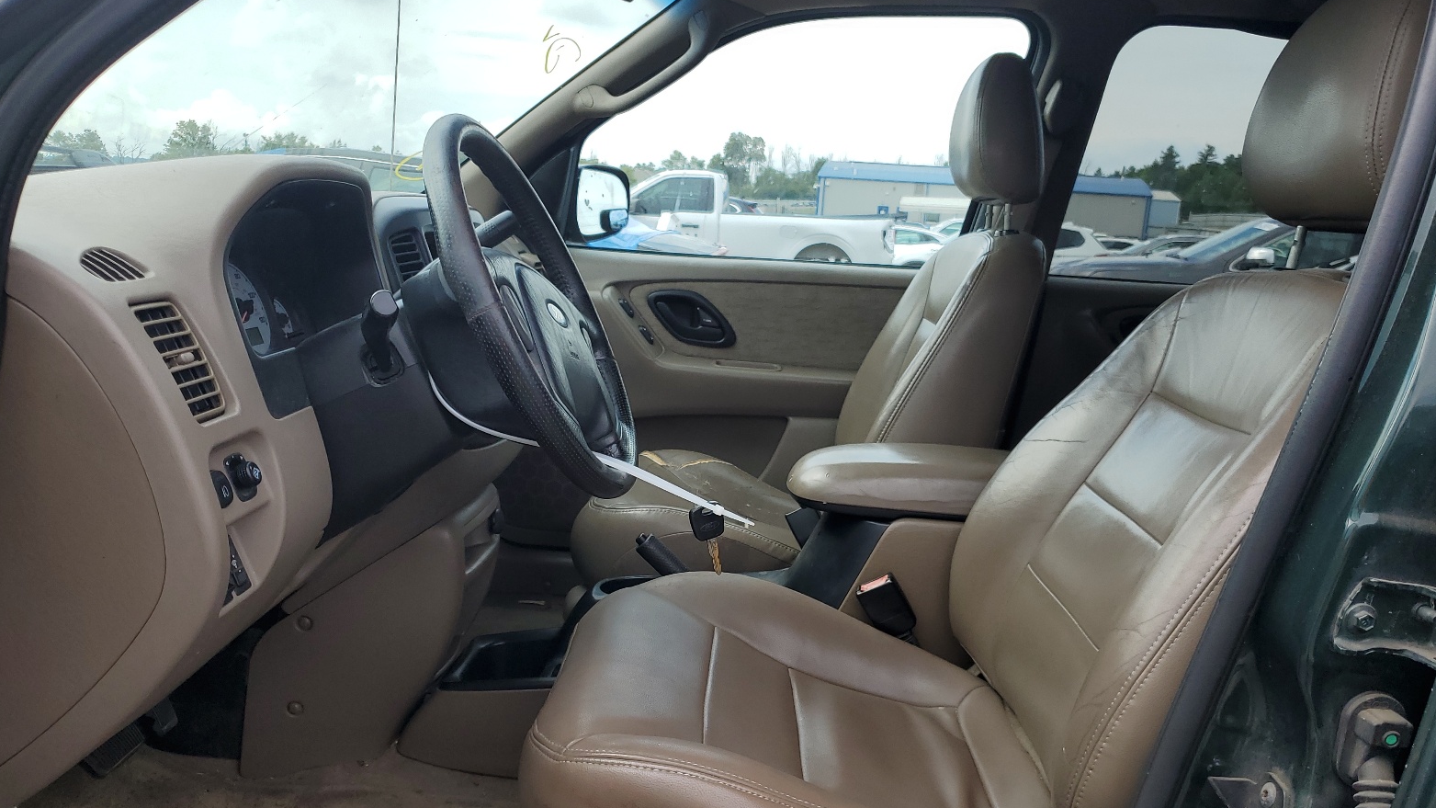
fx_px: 1104
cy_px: 530
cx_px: 727
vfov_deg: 39.8
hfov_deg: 66.1
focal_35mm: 29
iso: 50
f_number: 1.5
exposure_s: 1/909
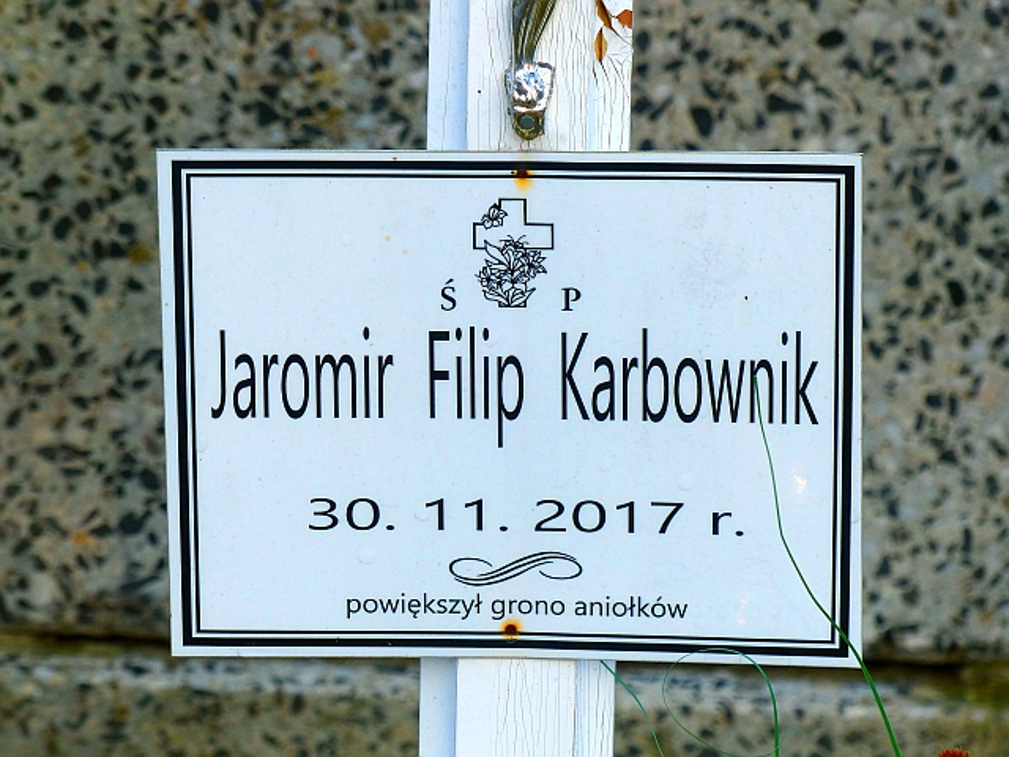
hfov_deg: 6.8
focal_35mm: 290
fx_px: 8453
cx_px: 504
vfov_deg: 5.1
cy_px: 378
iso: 100
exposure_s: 1/125
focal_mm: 52.3
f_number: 4
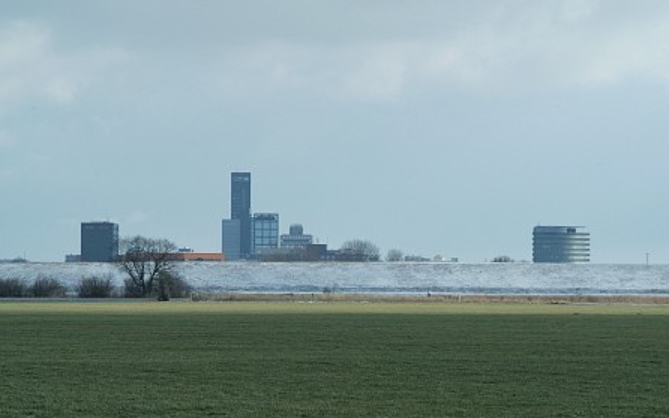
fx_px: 3812
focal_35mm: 209
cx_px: 333
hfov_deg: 10.0
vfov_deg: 6.3
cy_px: 196
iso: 400
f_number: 6.7
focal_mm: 135
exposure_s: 1/1500
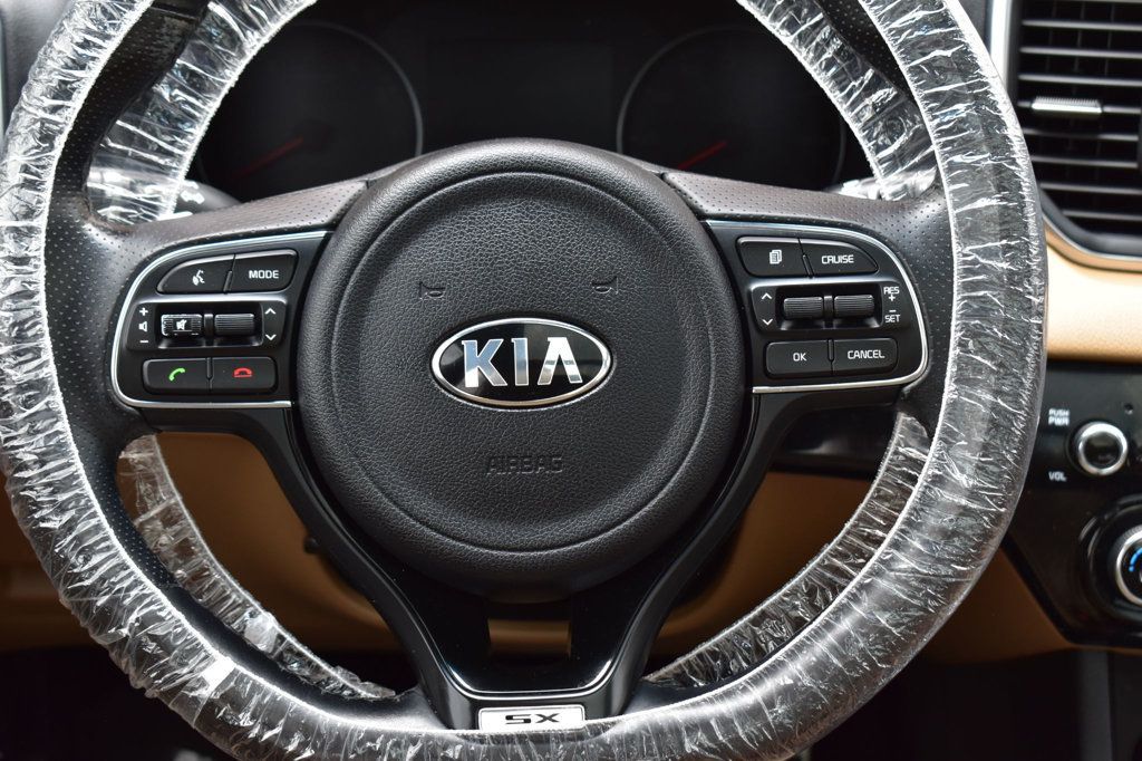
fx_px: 1998
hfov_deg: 31.9
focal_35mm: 63
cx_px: 571
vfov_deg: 21.6
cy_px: 380
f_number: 6.3
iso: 500
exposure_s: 1/15
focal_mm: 42
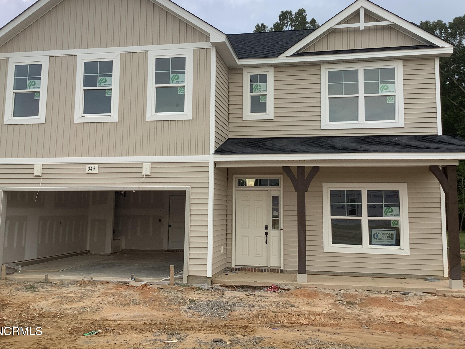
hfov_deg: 51.3
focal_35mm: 36
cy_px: 147
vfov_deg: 39.6
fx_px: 484
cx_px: 228
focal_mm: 3.3
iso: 25
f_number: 2.4
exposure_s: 1/122
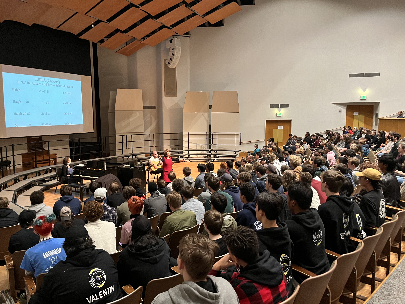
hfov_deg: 67.3
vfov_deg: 53.1
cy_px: 152
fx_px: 304
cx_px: 202
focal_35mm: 26
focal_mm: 5.1
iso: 500
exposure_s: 1/40
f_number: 1.6
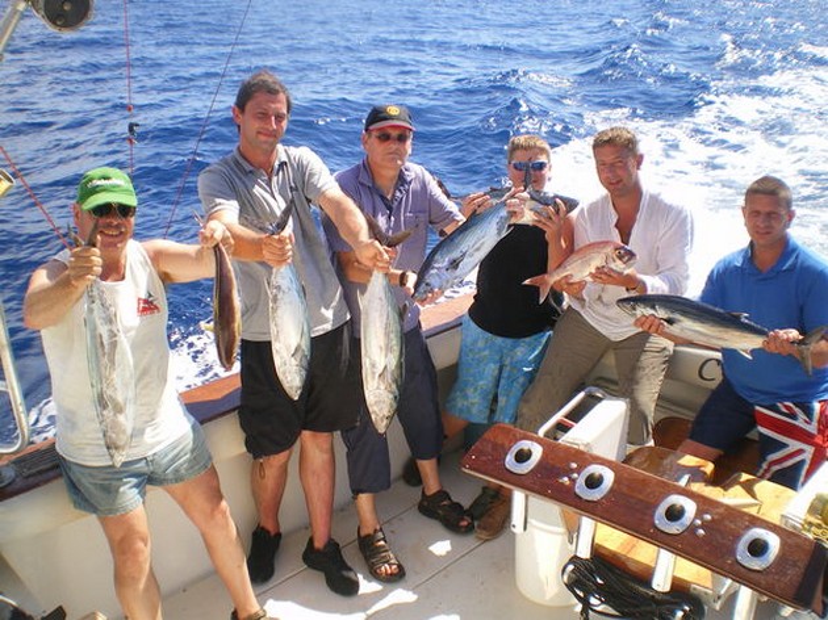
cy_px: 310
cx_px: 414
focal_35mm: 36
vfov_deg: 39.6
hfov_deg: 51.4
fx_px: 861
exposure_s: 1/250
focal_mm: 6.3
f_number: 4.6
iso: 50
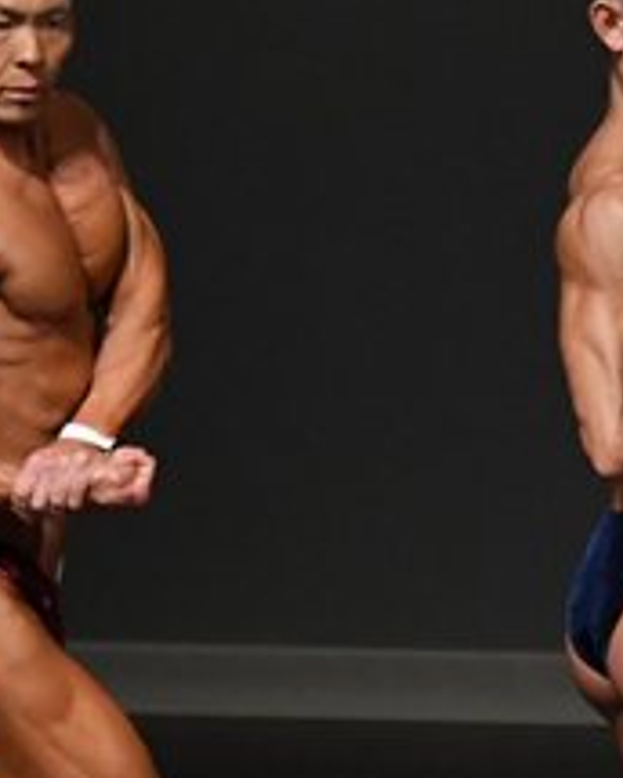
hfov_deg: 1.5
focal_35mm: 1064
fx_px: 24523
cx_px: 657
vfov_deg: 1.8
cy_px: 637
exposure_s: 1/400
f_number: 5.6
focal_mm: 210
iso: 4000
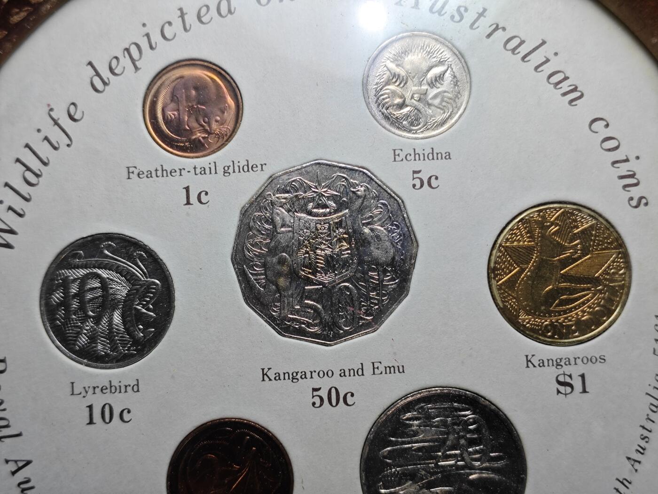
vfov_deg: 29.7
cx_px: 329
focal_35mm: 49
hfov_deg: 38.9
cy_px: 247
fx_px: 931
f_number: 1.6
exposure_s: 1/100
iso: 50
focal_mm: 5.84
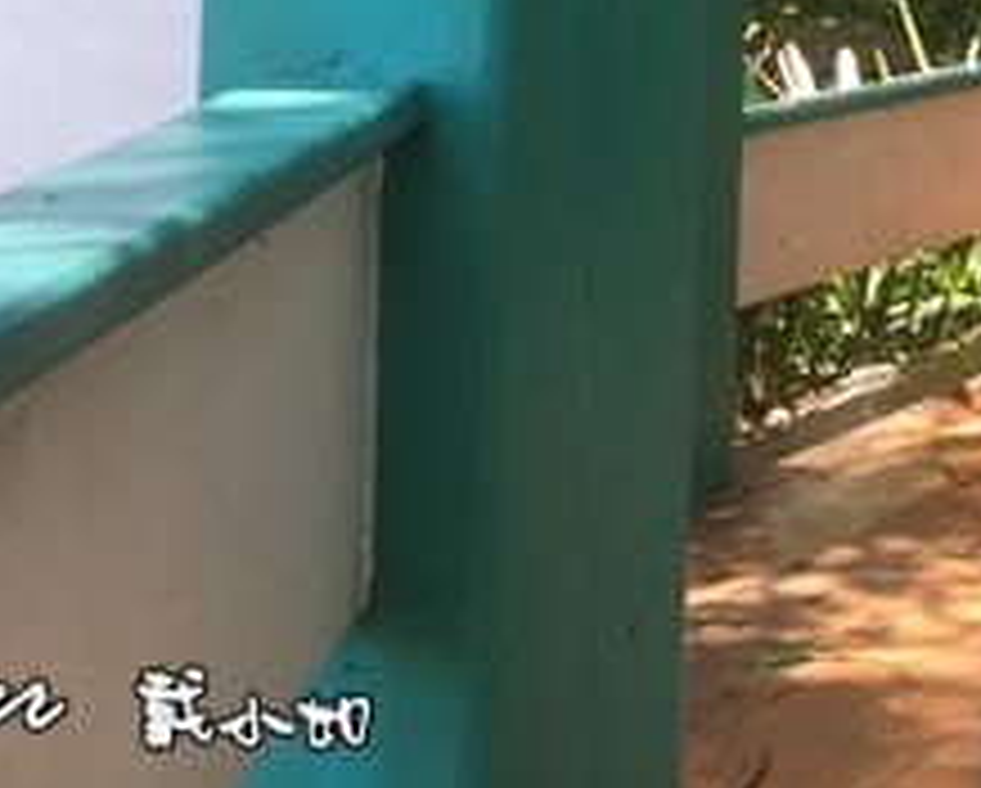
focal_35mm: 95
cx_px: 1420
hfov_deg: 18.2
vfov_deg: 14.9
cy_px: -441
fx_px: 2762
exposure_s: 1/220
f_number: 2.2
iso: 32
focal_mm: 4.15
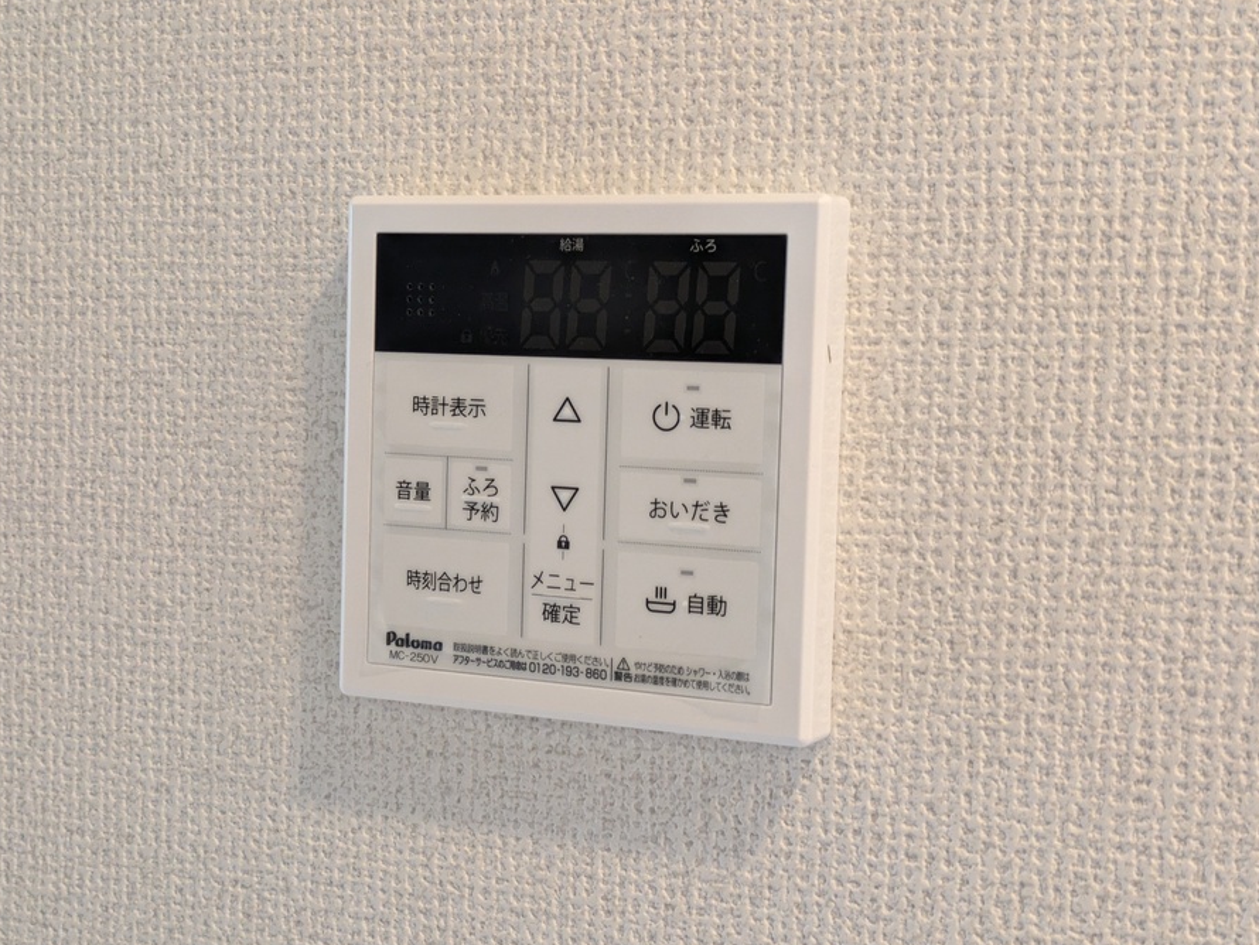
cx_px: 587
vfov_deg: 26.6
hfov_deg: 34.9
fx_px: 2001
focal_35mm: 55
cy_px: 474
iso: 236
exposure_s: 1/60
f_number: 1.89
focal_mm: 5.43
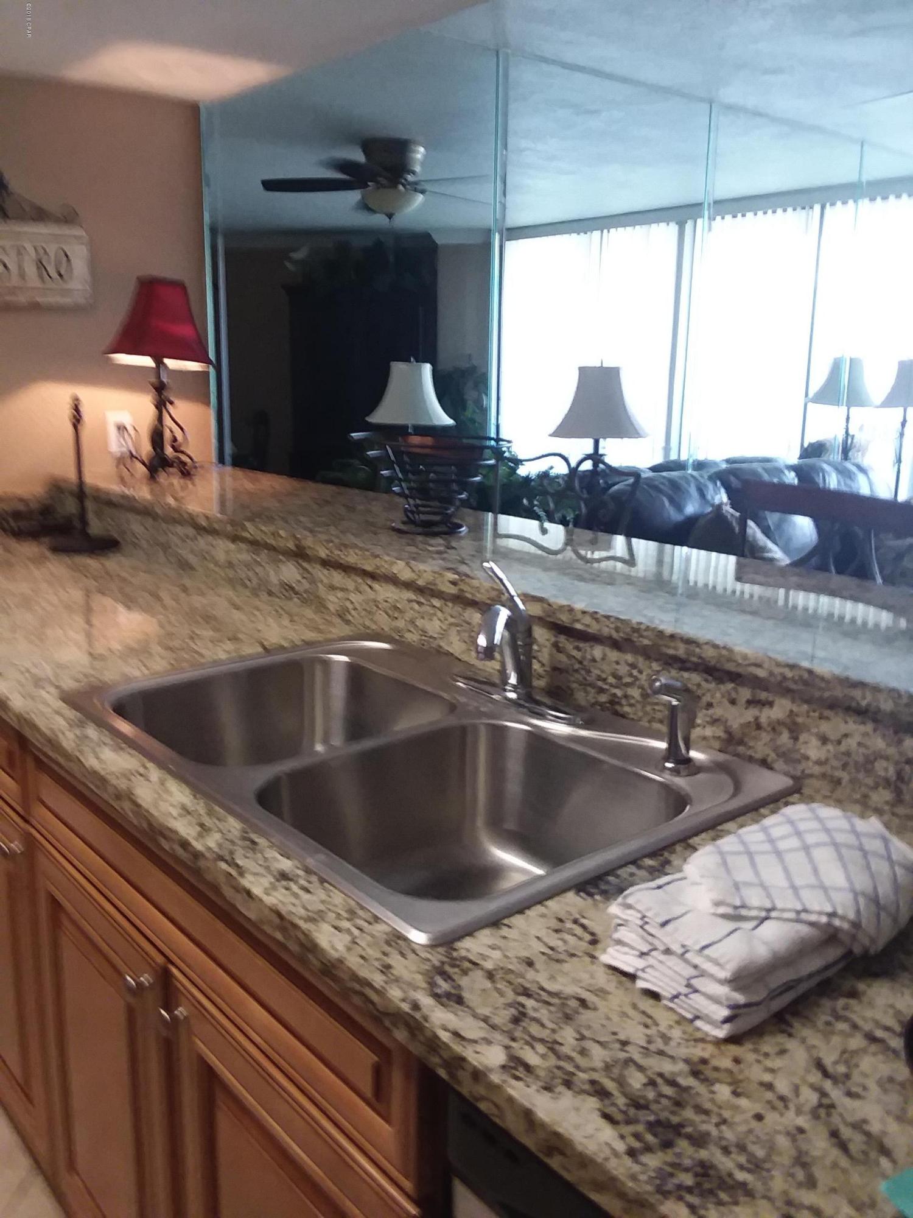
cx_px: 456
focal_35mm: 29
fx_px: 1020
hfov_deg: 48.2
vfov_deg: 61.7
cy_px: 609
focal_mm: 2.47
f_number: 1.9
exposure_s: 1/30
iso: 160
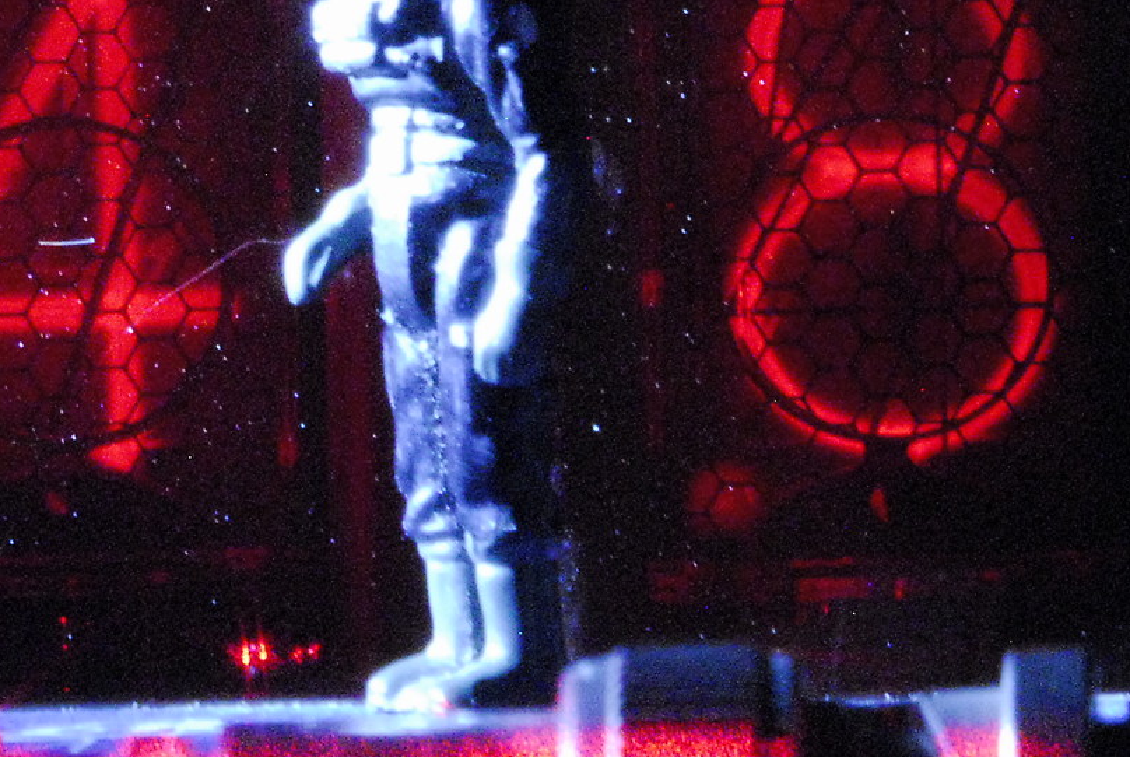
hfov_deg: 10.5
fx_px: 6018
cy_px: 160
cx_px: -386
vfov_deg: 7.2
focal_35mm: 191
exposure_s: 1/4
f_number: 22
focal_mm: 43
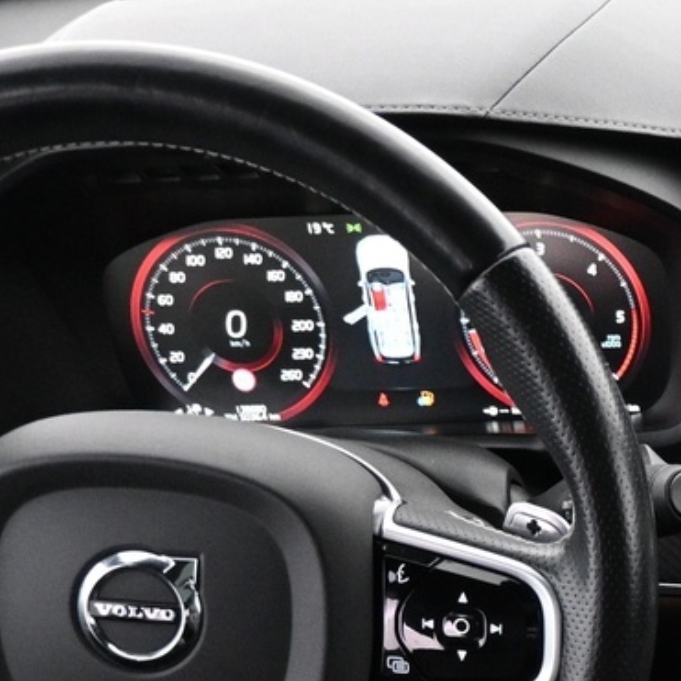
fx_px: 1981
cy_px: 879
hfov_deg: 16.8
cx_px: 1147
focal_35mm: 89
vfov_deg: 18.2
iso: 1600
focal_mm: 16
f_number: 3.5
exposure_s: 1/20
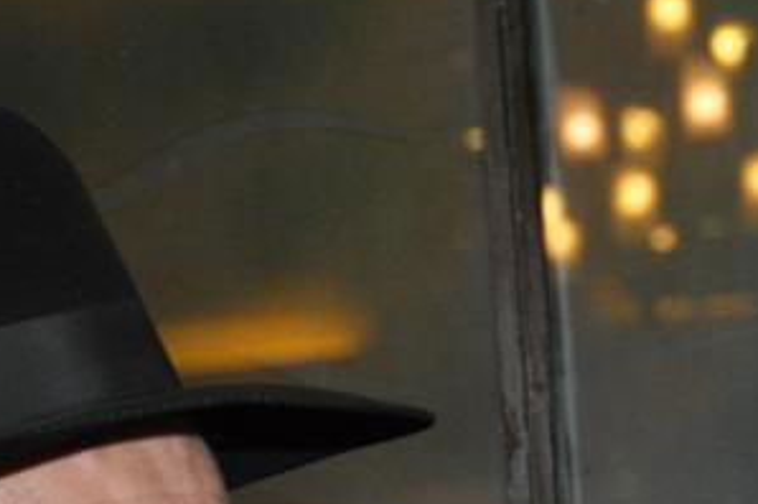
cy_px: 667
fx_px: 5426
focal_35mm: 258
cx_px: 529
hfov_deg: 8.0
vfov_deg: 5.3
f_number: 4.8
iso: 800
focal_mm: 50
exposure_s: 1/60
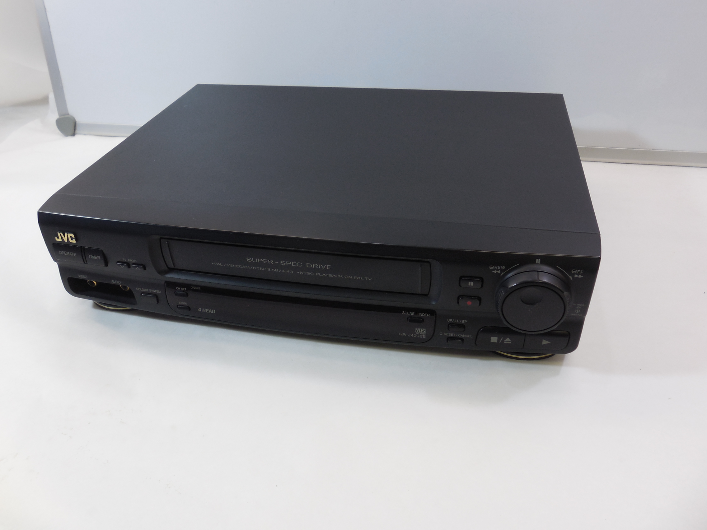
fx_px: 531
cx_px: 354
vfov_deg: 53.1
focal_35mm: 26
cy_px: 265
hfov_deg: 67.3
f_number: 3.5
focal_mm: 4.6
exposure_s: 1/30
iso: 125
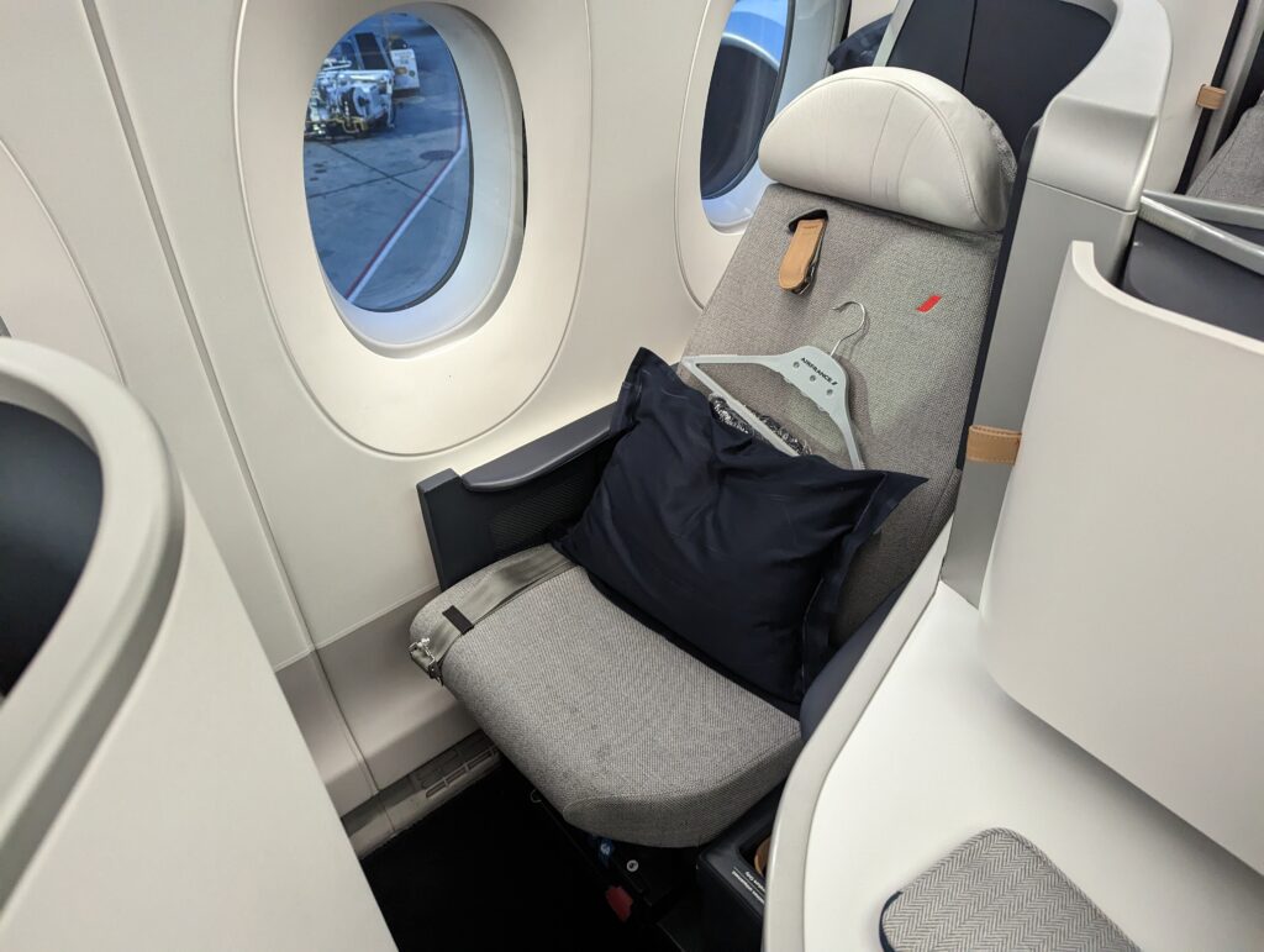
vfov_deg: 56.9
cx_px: 632
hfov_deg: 71.5
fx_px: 878
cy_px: 476
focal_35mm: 24
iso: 2136
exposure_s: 1/126
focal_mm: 6.81
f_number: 1.85
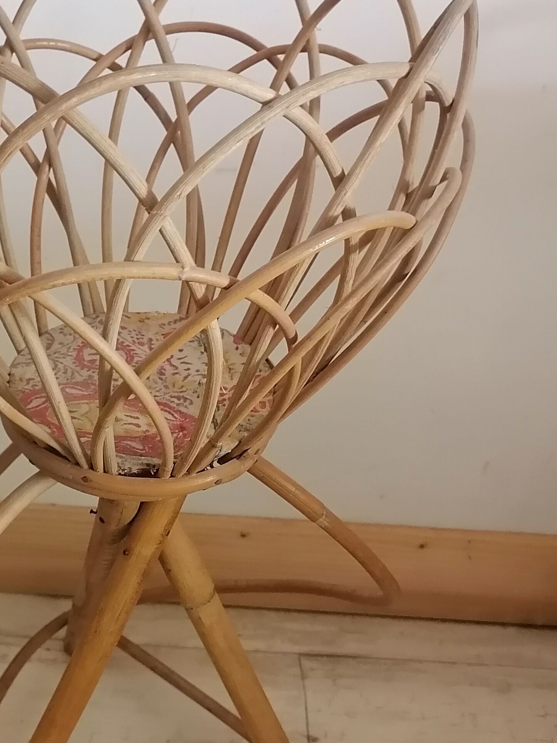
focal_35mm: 56
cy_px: 508
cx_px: 131
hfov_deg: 25.7
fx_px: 1202
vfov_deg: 34.0
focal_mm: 5.3
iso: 320
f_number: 1.8
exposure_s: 1/25
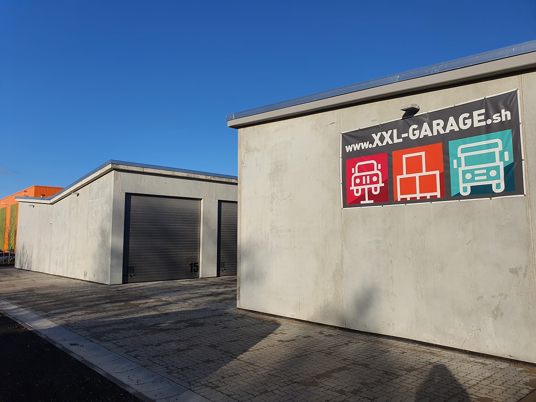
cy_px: 201
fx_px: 403
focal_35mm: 26
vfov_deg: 53.1
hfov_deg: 67.3
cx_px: 268
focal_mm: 4.3
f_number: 2.4
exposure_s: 1/3352
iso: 50
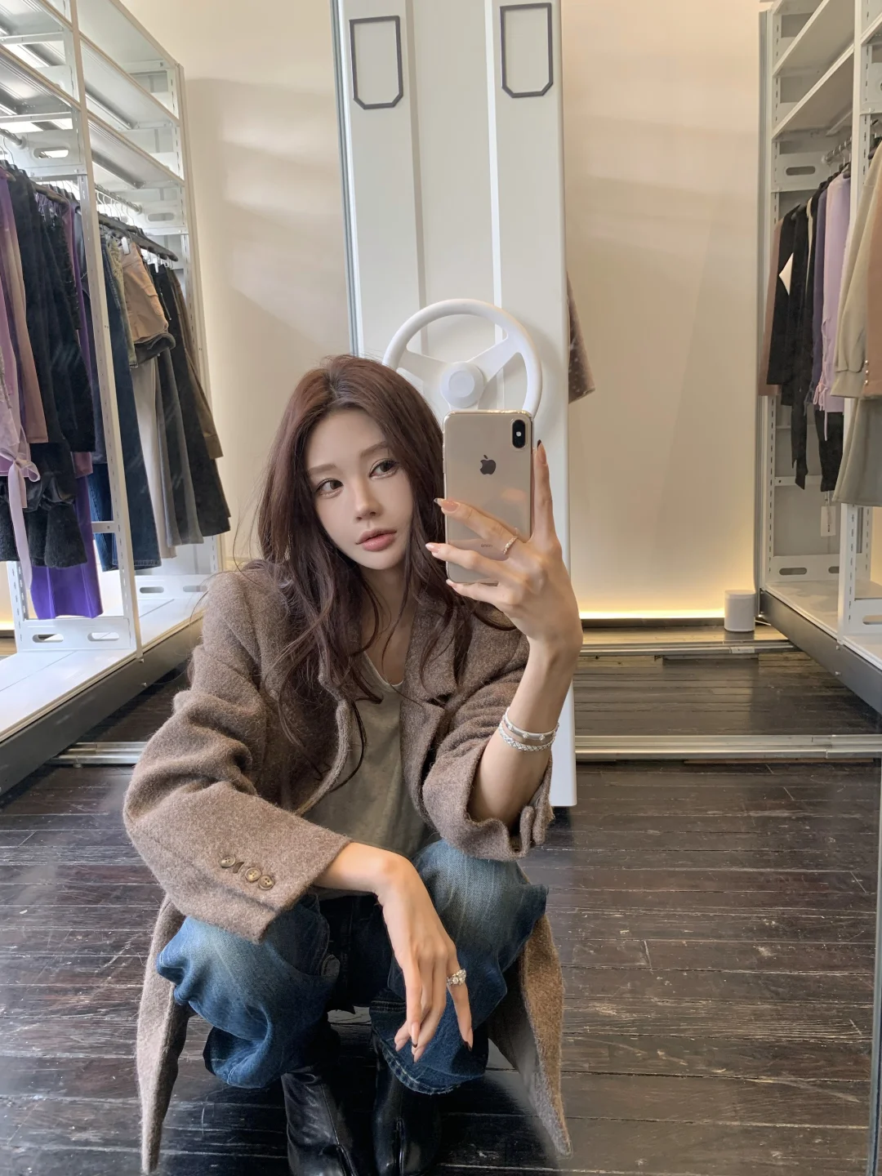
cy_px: 588
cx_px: 441
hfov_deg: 53.1
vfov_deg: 67.3
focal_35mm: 26
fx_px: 883
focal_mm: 4.25
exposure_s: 1/50
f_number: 1.8
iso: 80
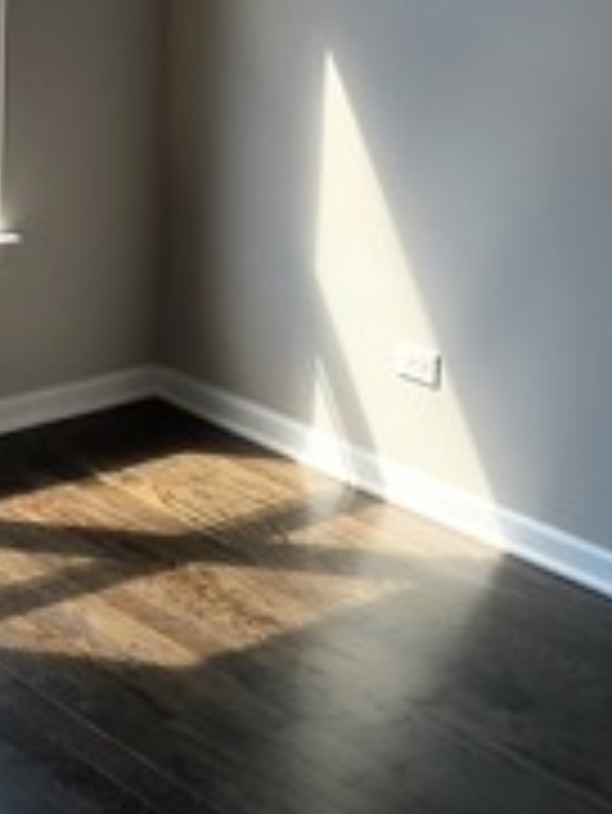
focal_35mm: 77
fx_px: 1813
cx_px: 135
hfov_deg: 19.0
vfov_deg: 23.9
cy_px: -45
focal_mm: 4.15
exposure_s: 1/120
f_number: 2.2
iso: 32
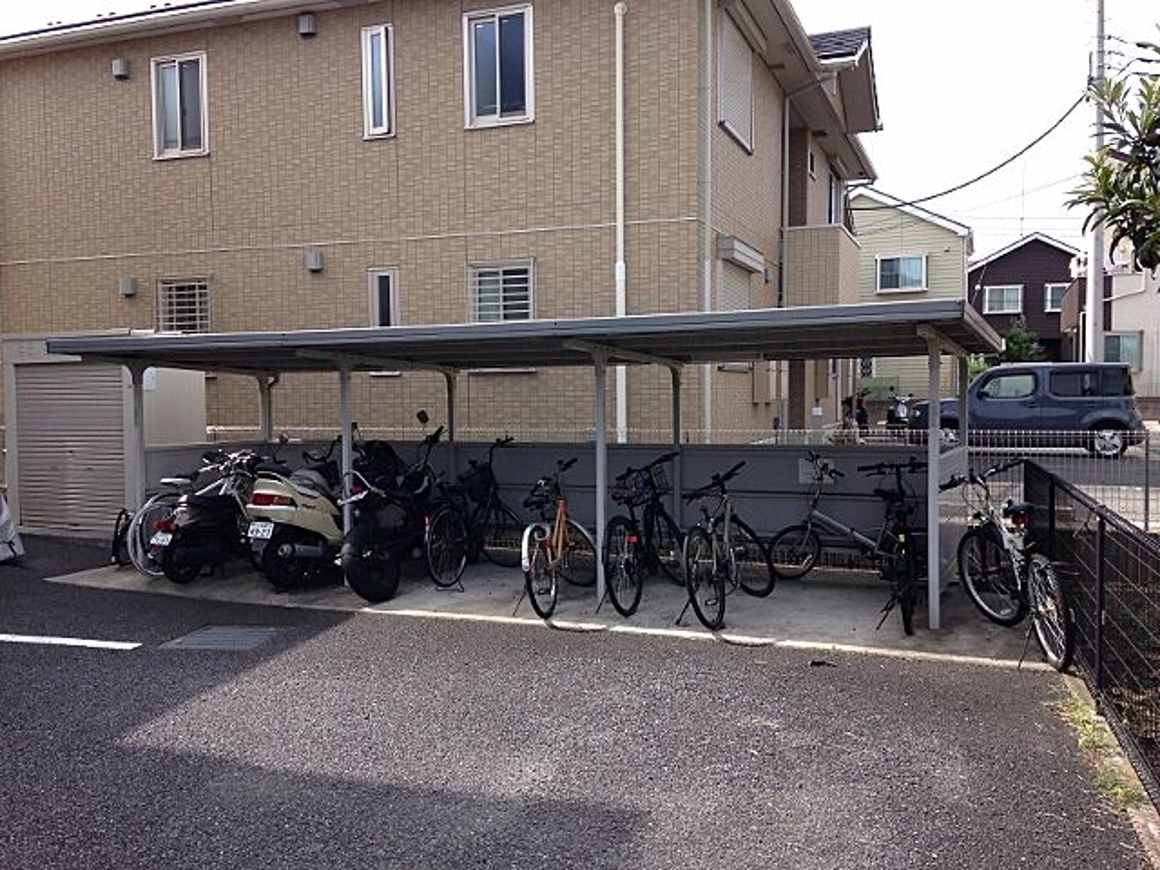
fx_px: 1106
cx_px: 580
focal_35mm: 33
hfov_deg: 55.4
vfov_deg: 42.9
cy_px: 435
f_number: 2.4
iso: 50
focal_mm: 4.12
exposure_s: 1/713
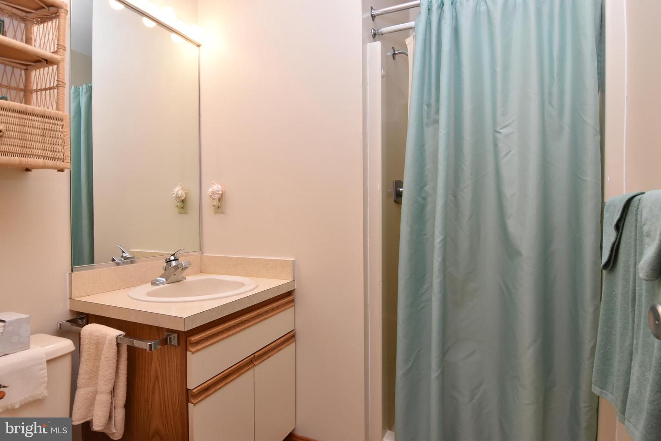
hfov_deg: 90.0
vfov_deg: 67.5
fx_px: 331
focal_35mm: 18
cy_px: 220
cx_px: 330
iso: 800
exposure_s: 1/80
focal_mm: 12
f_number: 8
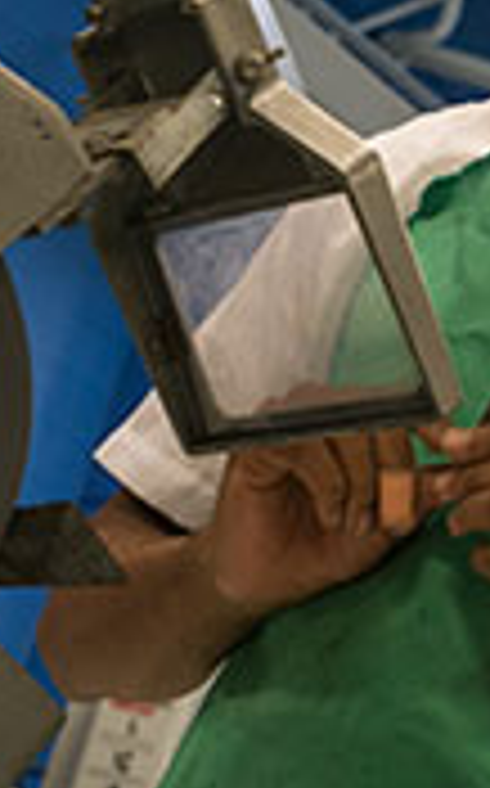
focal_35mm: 115
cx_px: 369
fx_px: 2463
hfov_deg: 11.3
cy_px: 254
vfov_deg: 18.1
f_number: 6.7
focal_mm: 34
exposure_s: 1/180
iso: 800
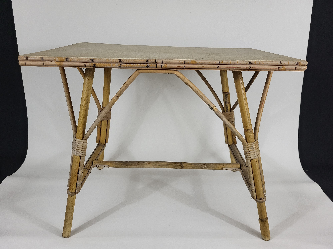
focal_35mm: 26
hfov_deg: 67.3
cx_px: 166
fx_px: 250
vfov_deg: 53.1
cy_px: 124
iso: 320
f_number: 1.8
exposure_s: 1/100
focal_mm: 5.4
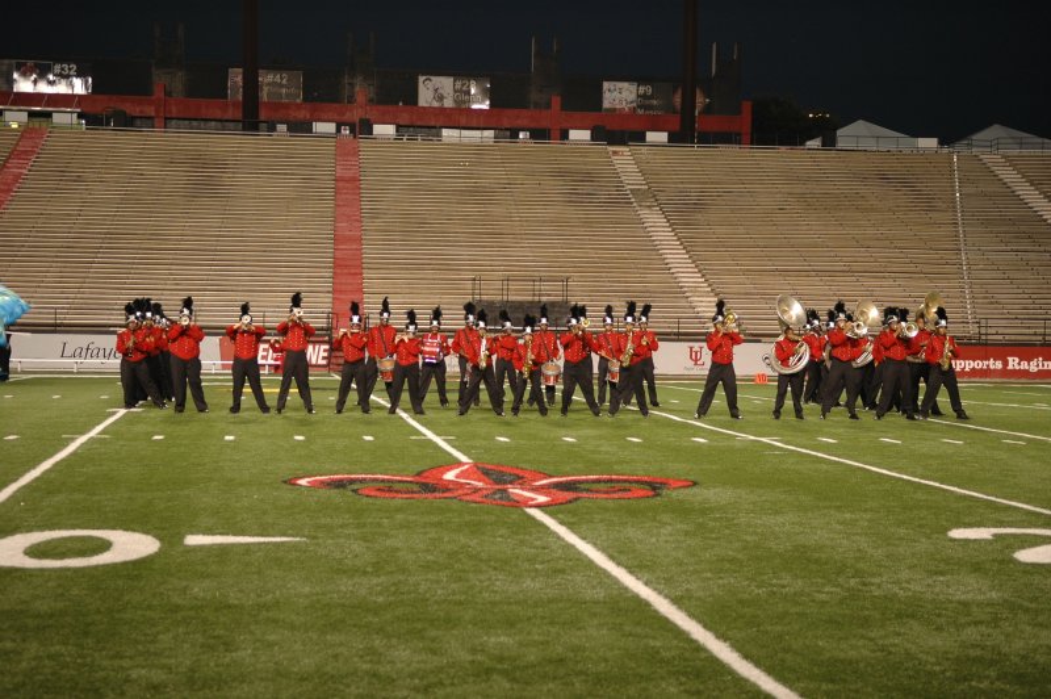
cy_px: 350
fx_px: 1663
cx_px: 526
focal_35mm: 57
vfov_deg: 23.7
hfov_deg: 35.1
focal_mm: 38
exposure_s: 1/60
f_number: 2.8
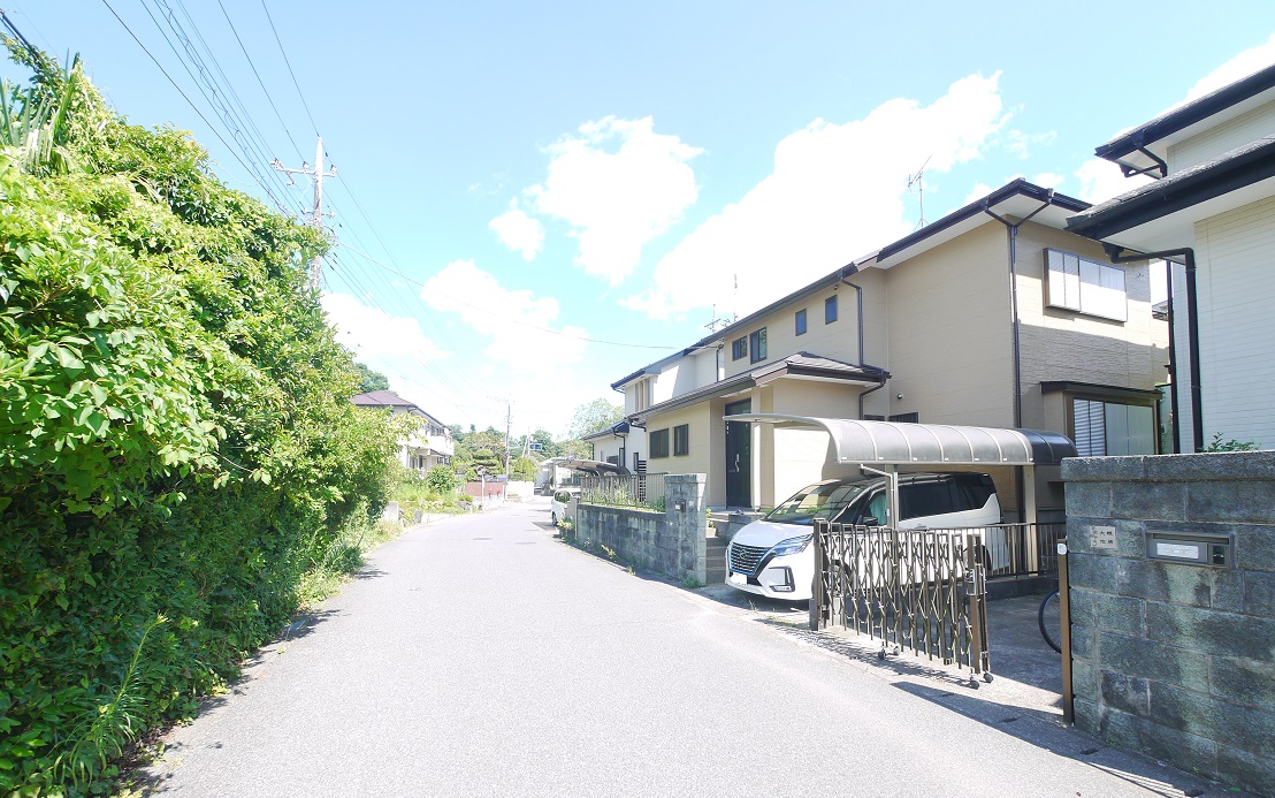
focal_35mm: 15
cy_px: 465
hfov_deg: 101.4
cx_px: 639
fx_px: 521
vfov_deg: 74.3
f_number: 5.6
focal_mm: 7
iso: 160
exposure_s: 1/160
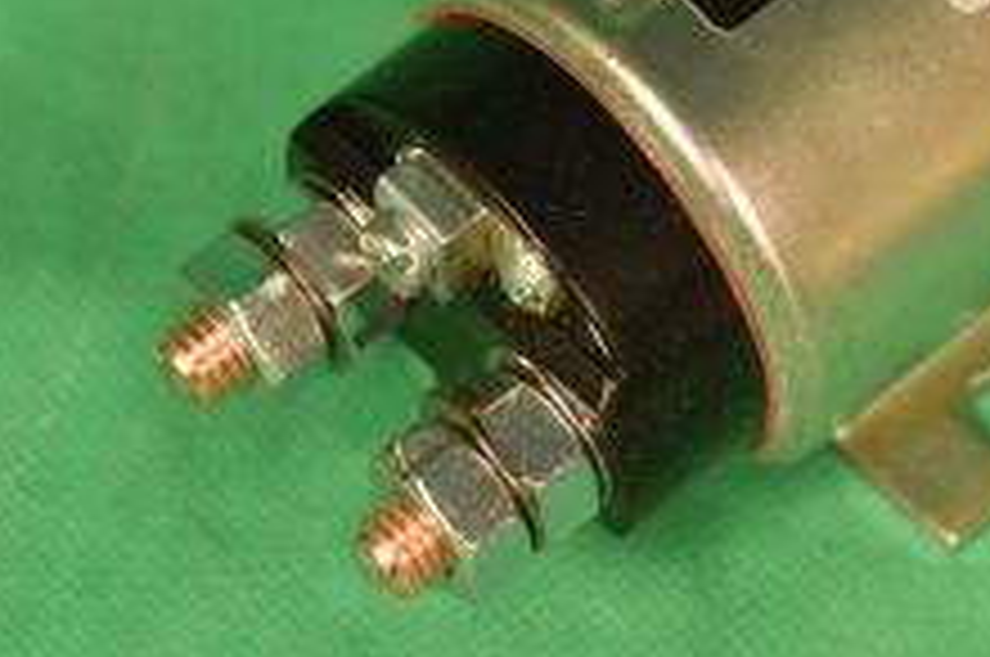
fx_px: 6188
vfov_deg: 6.1
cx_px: 675
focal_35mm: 225
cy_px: 90
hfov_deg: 9.1
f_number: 5.6
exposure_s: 1/100
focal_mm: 55
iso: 160
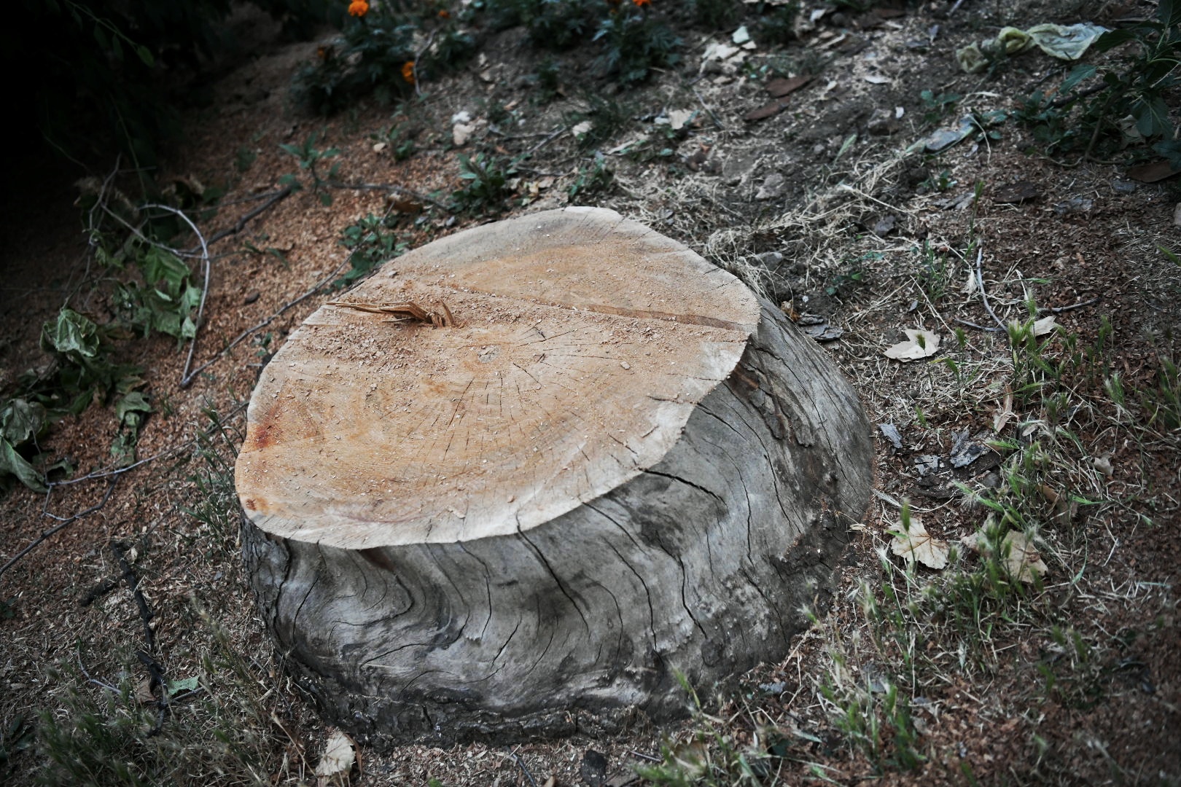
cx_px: 590
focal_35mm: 34
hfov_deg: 55.8
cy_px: 394
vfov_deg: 38.9
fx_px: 1115
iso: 3200
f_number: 2.8
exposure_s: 1/2000
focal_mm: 34
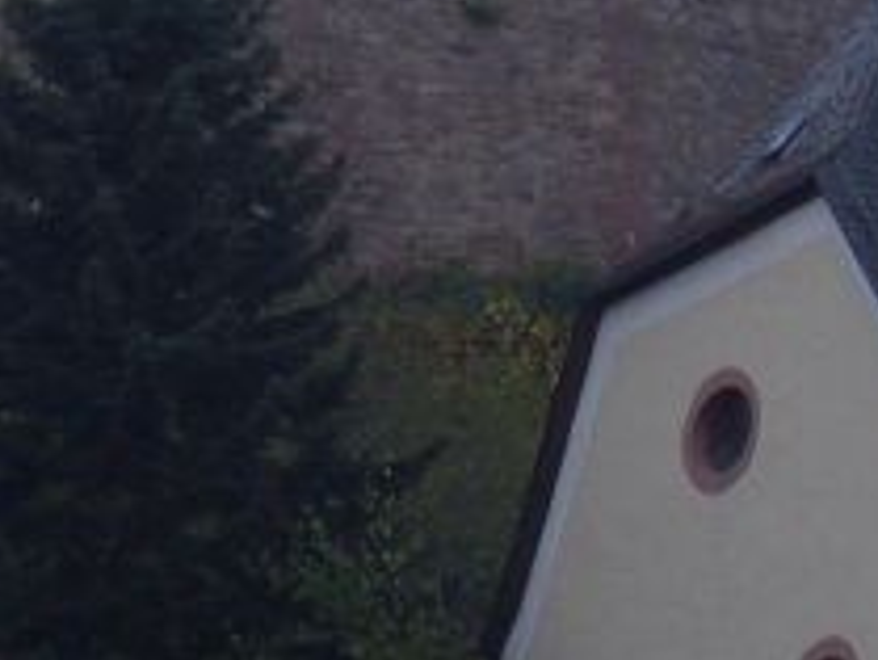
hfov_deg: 7.0
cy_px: -88
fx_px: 7182
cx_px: 265
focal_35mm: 283
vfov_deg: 5.2
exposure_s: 1/60
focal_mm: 12.2
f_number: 3.9
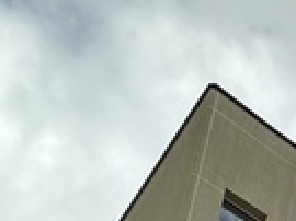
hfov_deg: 14.8
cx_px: 610
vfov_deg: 9.7
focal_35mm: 106
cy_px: 711
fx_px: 906
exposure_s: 1/2174
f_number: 2.2
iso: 50
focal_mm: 2.22
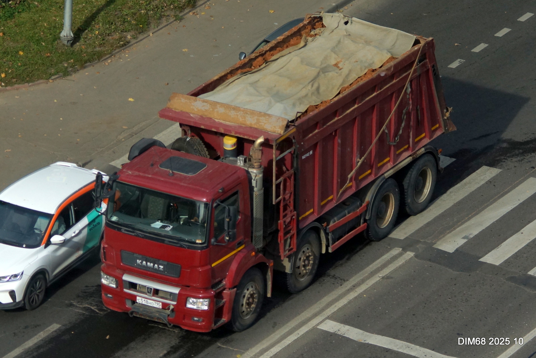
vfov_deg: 6.1
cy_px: 179
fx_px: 3350
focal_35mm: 225
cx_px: 268
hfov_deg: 9.1
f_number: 5
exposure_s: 1/2000
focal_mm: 150
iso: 400
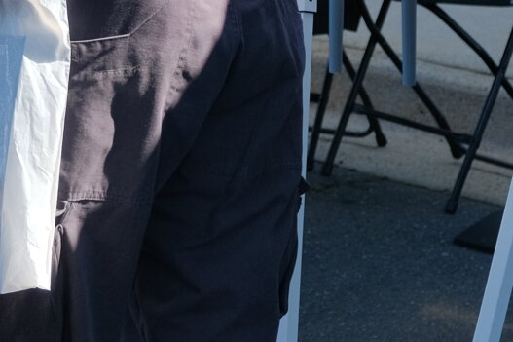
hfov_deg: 9.9
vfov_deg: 6.5
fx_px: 2906
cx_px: -195
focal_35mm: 204
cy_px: -377
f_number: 4
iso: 320
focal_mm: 27.7
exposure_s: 1/300
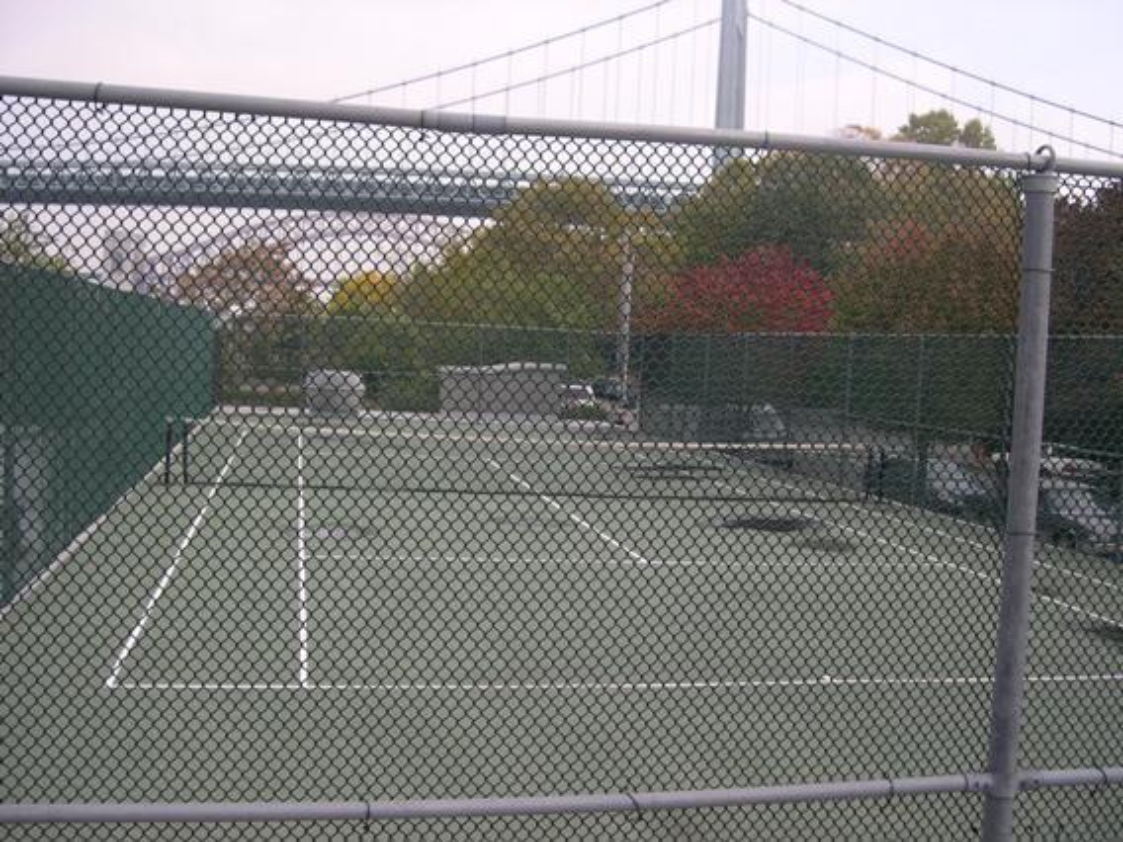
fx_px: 1233
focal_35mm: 38
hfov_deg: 49.0
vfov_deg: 37.7
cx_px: 562
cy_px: 421
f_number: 2.8
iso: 100
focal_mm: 8
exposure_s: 1/545
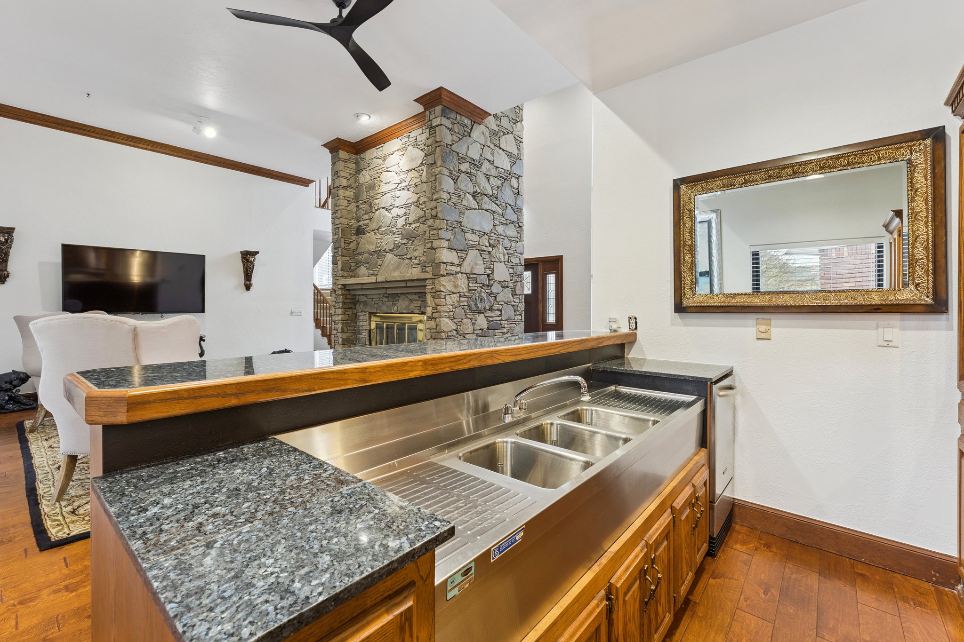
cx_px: 482
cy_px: 321
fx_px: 410
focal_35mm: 15
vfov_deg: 76.2
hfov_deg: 99.3
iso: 200
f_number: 10
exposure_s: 1/13
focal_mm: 15.3
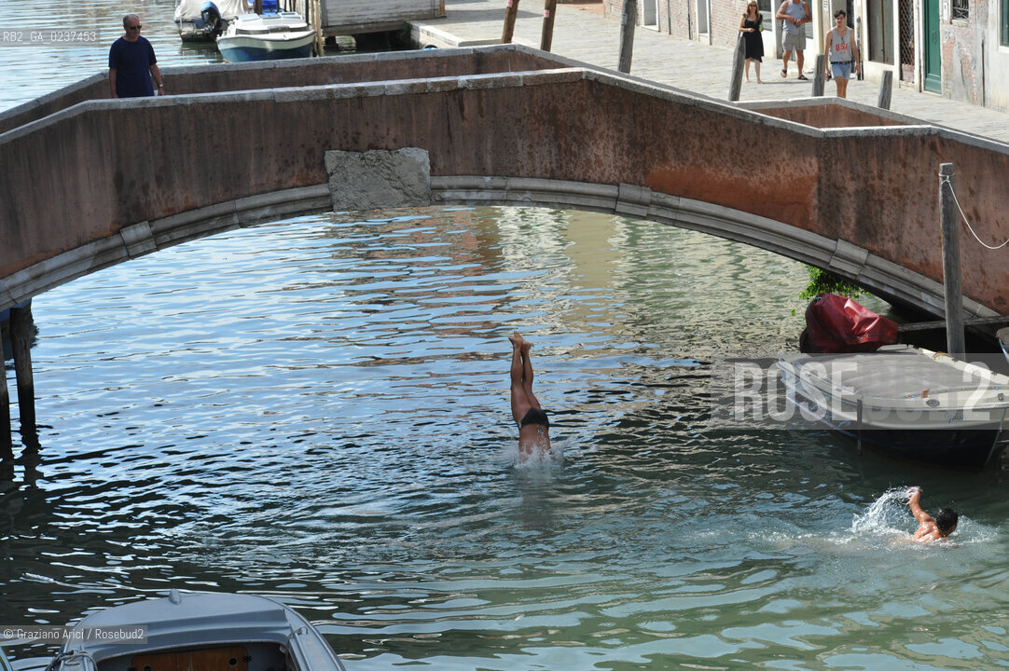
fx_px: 3501
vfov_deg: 11.0
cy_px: 336
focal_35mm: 125
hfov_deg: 16.4
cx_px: 504
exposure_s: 1/320
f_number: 9
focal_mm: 125
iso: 250
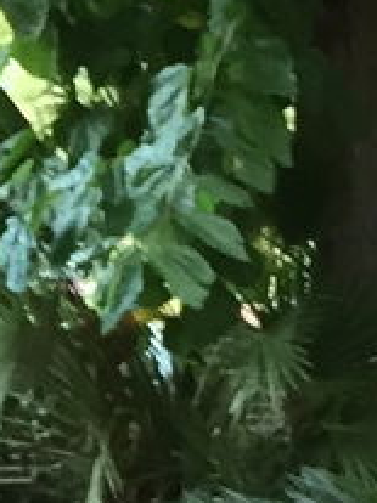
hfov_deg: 5.4
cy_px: 770
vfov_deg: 8.6
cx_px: 1705
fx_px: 3256
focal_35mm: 224
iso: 64
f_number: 2.2
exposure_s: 1/30
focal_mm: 4.15
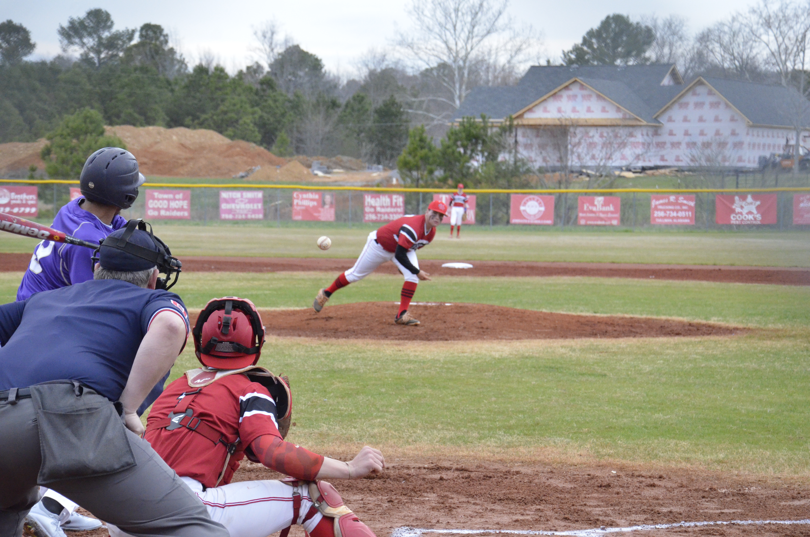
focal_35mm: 128
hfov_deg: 16.1
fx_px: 2863
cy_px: 268
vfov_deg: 10.7
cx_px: 405
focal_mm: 85
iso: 4000
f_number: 8
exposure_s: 1/1000
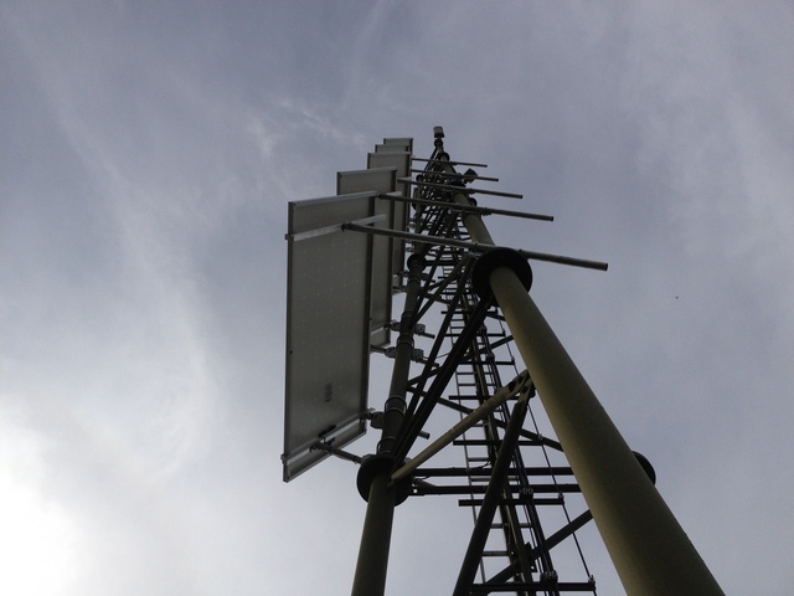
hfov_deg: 52.6
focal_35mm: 35
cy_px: 298
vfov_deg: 40.7
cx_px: 397
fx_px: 803
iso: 50
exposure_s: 1/4255
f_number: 2.4
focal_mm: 4.28
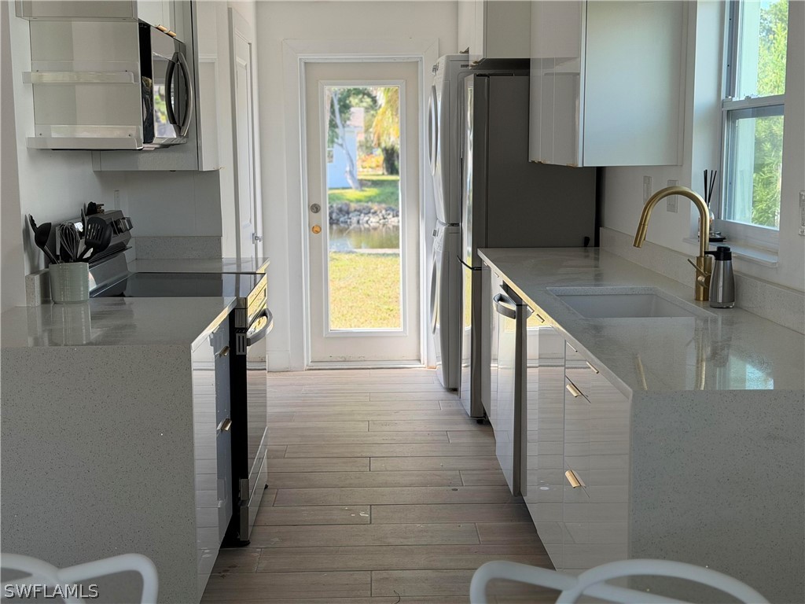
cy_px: 302
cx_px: 402
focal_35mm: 48
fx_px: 1116
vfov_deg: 30.3
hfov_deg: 39.7
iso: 80
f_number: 1.78
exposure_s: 1/336
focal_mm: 6.76
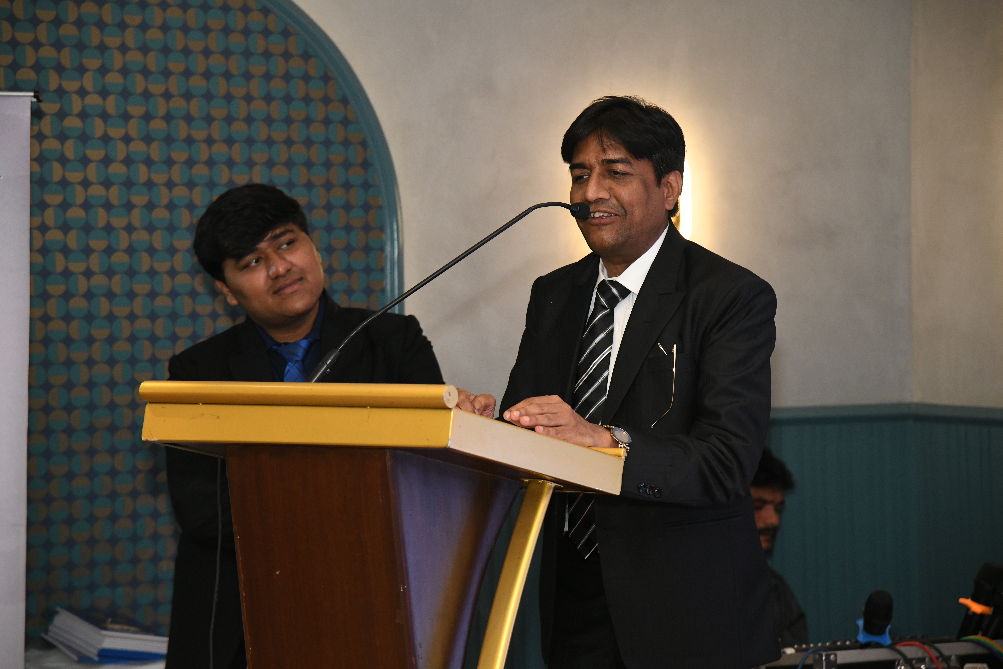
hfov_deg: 18.6
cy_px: 334
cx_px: 502
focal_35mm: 110
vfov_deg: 12.5
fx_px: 3064
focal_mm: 110
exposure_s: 1/160
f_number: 5
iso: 2500
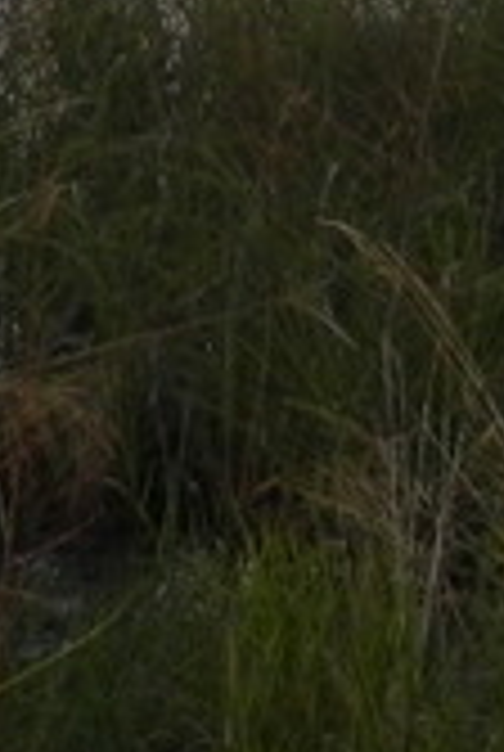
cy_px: -581
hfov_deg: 7.5
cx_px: 238
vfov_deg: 10.5
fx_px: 3848
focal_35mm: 184
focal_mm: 6.6
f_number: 4.5
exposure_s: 1/201
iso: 160
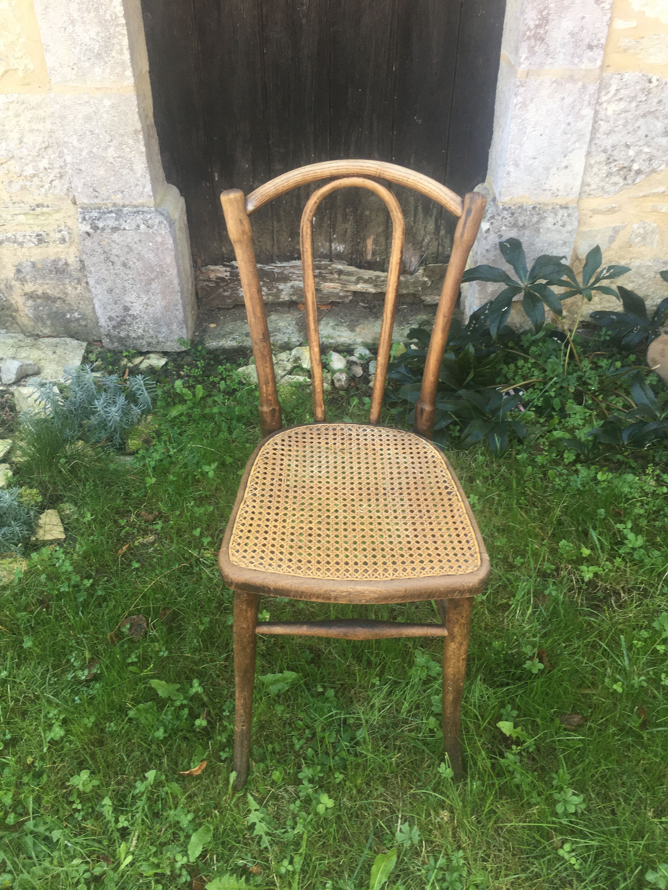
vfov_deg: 61.7
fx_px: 746
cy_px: 445
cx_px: 334
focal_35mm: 29
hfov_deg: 48.2
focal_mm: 4.15
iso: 40
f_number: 2.2
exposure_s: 1/100
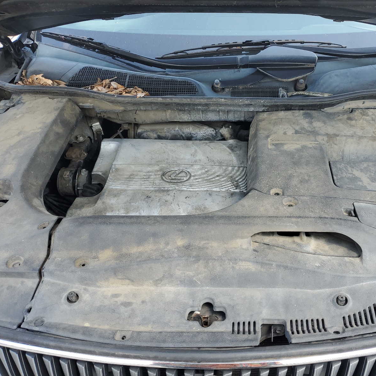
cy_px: 190
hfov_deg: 51.8
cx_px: 242
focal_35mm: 31
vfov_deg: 52.5
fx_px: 381
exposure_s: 1/333
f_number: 1.5
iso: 50
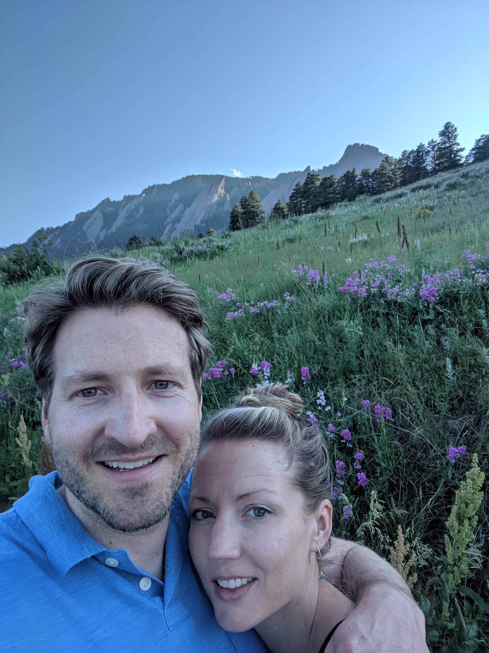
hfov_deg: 54.9
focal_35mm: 25
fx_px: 471
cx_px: 244
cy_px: 326
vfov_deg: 69.4
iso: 59
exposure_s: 1/1045
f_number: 2.4
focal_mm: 3.38
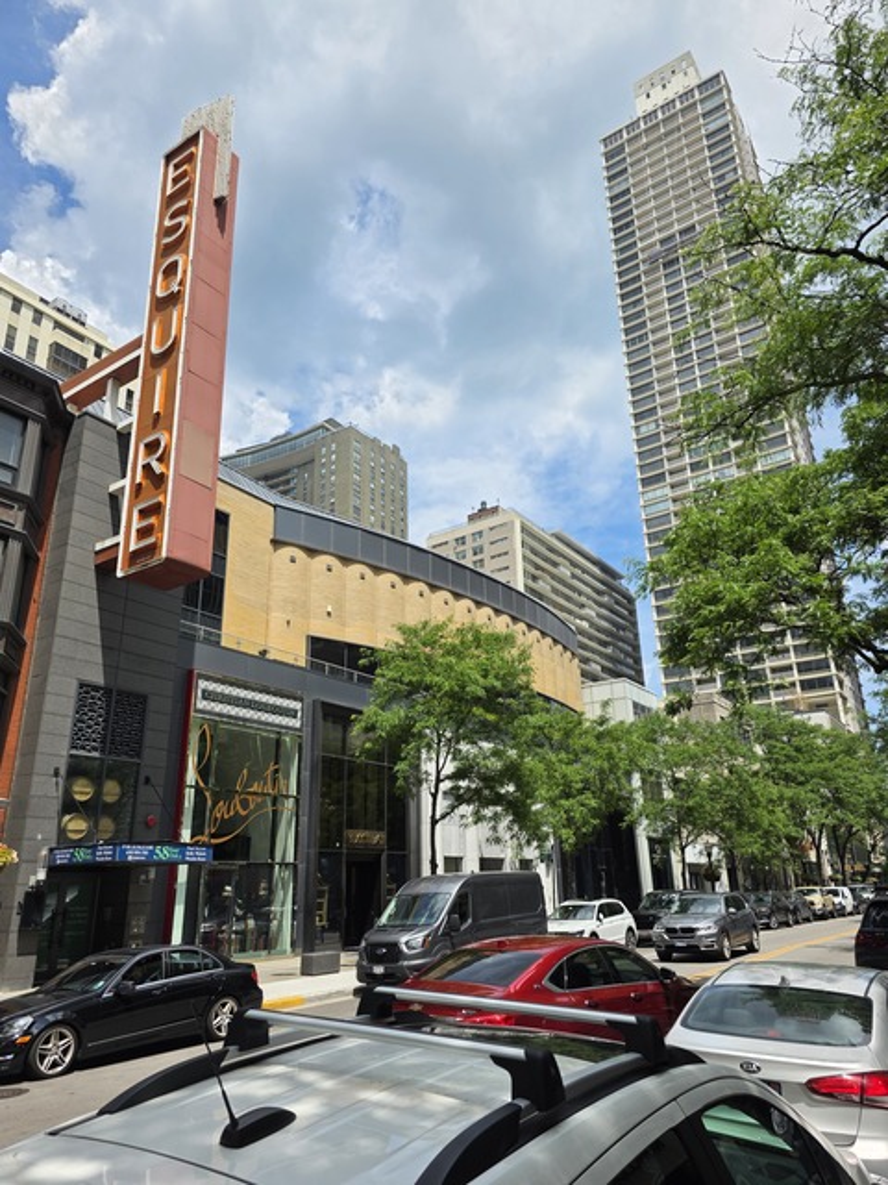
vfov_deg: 73.9
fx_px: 787
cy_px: 592
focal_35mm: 23
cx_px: 444
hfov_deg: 58.9
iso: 80
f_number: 1.7
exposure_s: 1/4889
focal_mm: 6.3
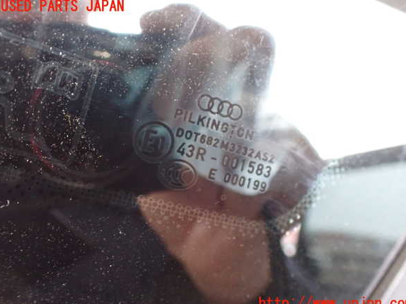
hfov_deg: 58.4
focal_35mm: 31
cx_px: 207
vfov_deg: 45.4
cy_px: 155
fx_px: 363
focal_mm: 5.4
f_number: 2.3
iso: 1000
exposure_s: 1/30
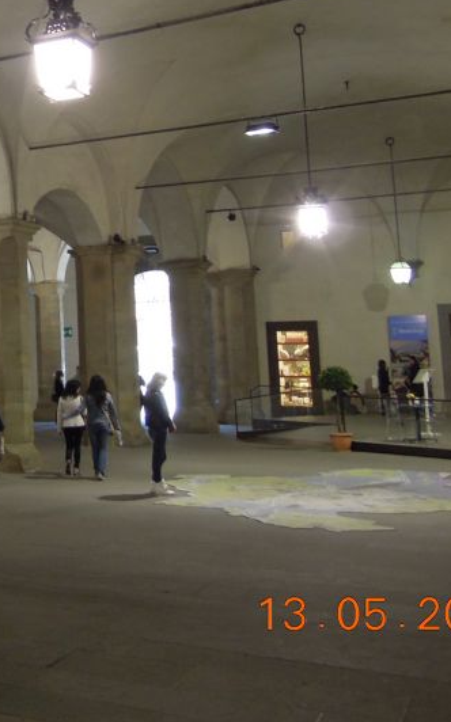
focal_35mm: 49
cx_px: -106
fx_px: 965
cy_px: 202
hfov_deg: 23.7
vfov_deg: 40.2
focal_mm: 4.3
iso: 220
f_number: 2.8
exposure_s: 1/30
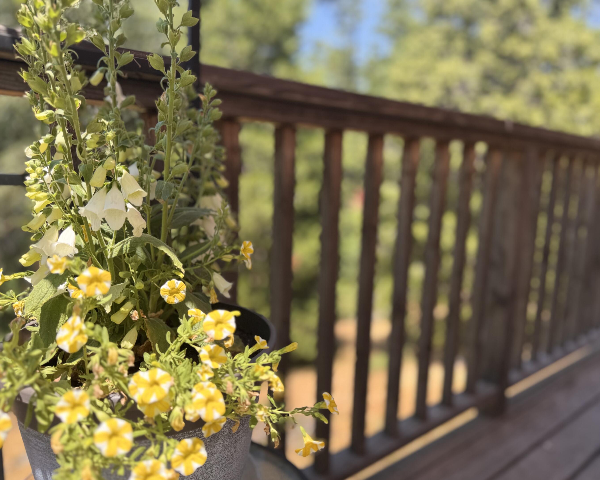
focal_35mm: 26
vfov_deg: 54.9
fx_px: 462
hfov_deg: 66.0
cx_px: 310
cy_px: 249
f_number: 1.78
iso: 80
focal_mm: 6.76
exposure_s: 1/1042
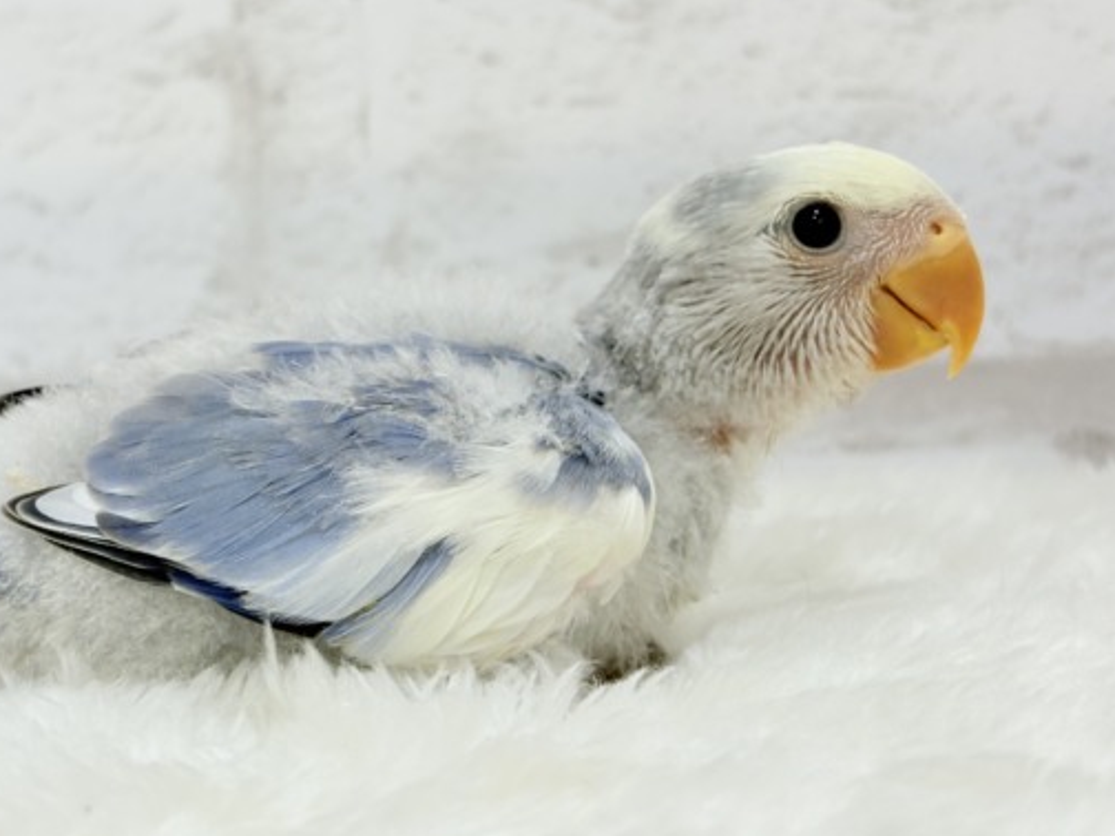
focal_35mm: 66
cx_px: 429
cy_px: 352
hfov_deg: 29.3
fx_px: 2126
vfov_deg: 22.2
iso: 64
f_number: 1.6
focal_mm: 5.96
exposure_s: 1/100
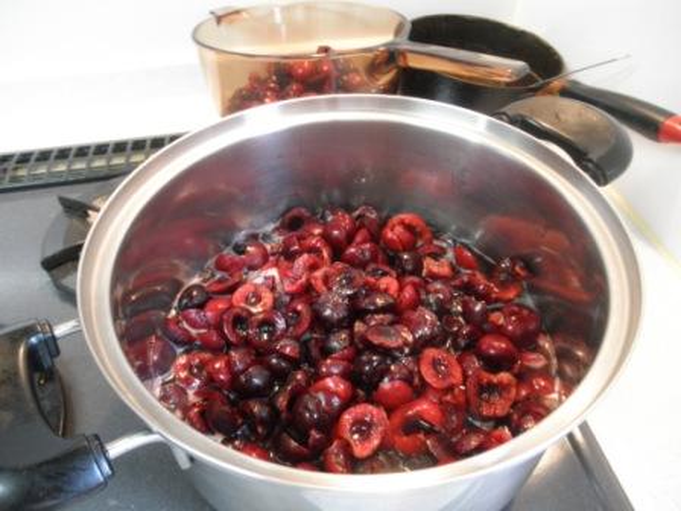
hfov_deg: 63.4
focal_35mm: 28
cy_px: 256
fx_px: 551
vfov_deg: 49.7
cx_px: 340
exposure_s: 1/6
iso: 200
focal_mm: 5
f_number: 3
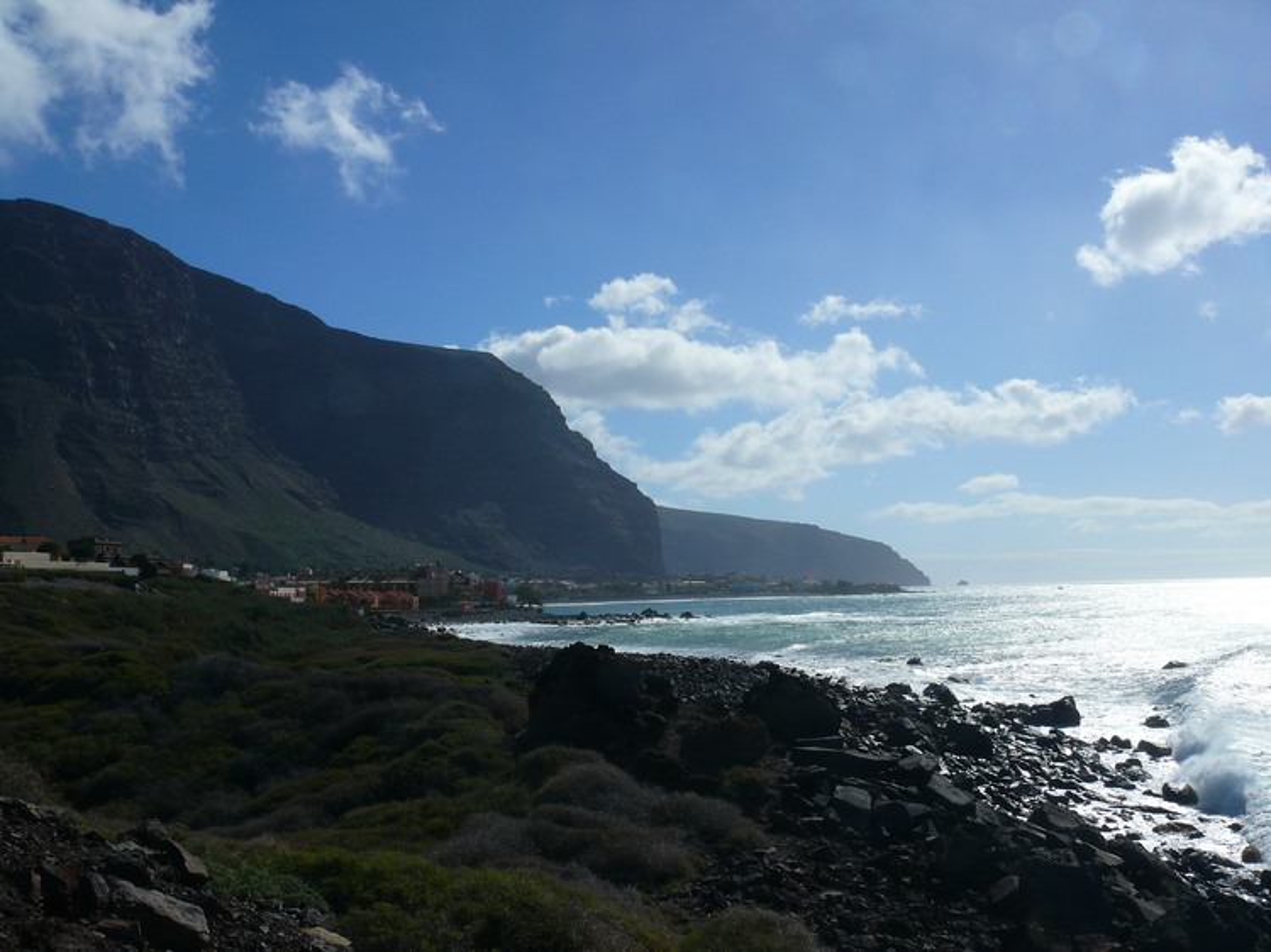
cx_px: 636
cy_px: 476
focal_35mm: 35
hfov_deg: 52.6
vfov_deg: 40.7
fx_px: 1285
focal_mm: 7.4
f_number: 6.3
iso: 100
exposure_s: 1/400
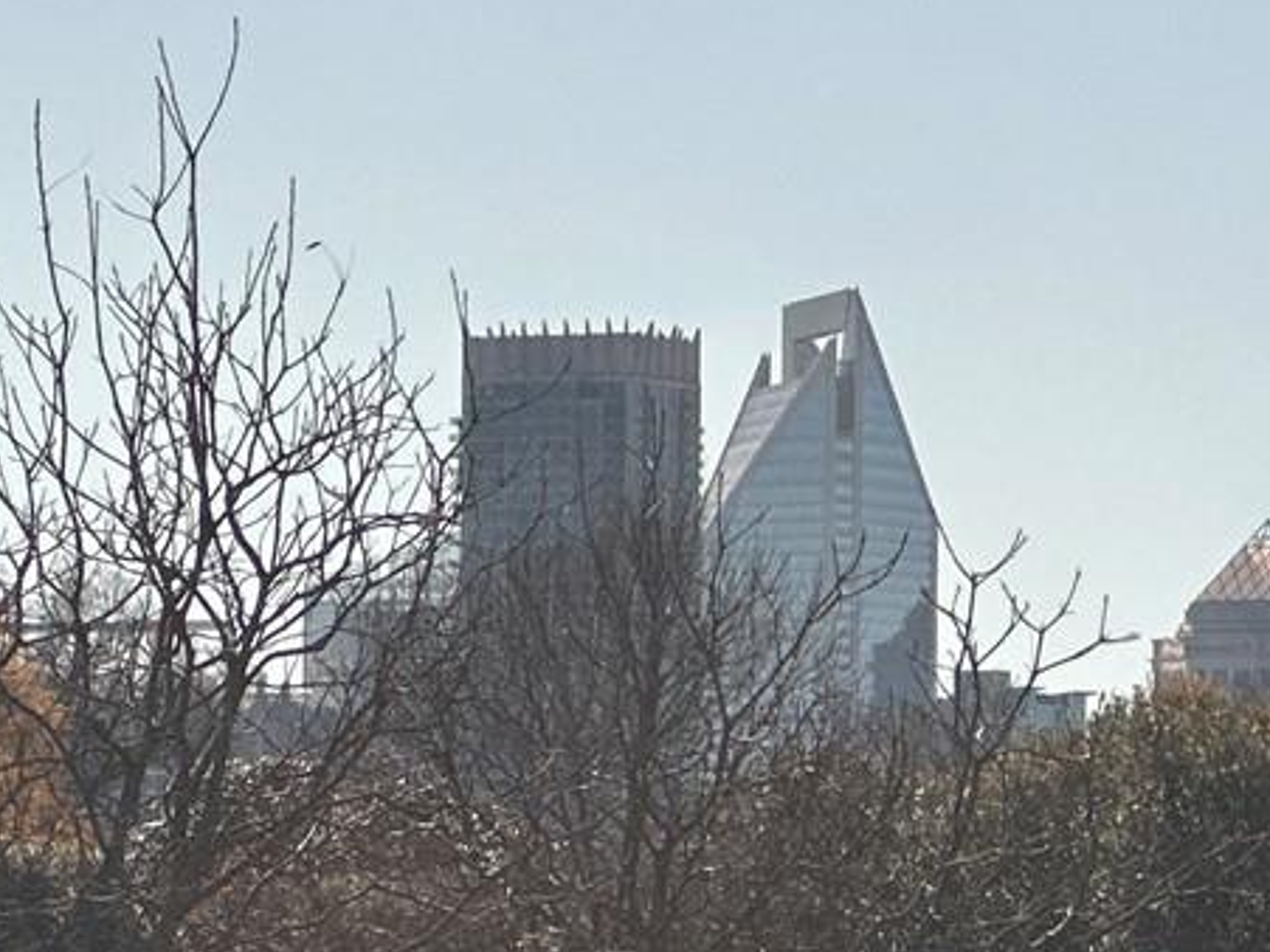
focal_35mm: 350
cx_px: 684
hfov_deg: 5.7
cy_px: 617
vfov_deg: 4.2
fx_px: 12837
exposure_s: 1/1325
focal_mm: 9
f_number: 2.8
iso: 32
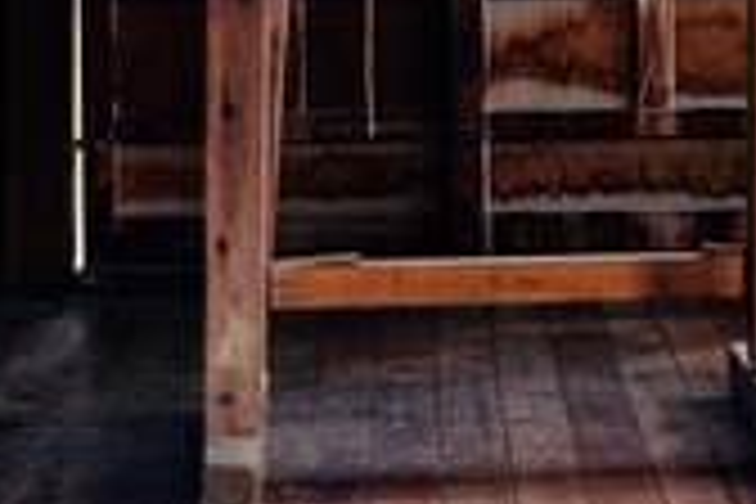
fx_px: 3213
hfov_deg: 13.3
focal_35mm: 153
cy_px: -234
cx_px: 675
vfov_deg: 8.8
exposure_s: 1/50
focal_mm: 35
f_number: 6.8
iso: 100
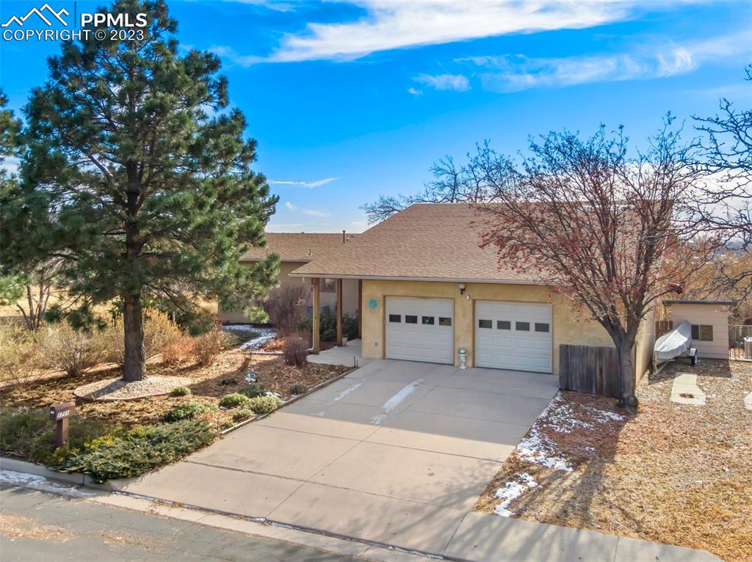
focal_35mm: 33
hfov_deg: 55.4
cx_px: 376
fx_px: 716
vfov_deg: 42.9
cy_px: 281
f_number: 3.2
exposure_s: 1/25
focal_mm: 5.69
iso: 100
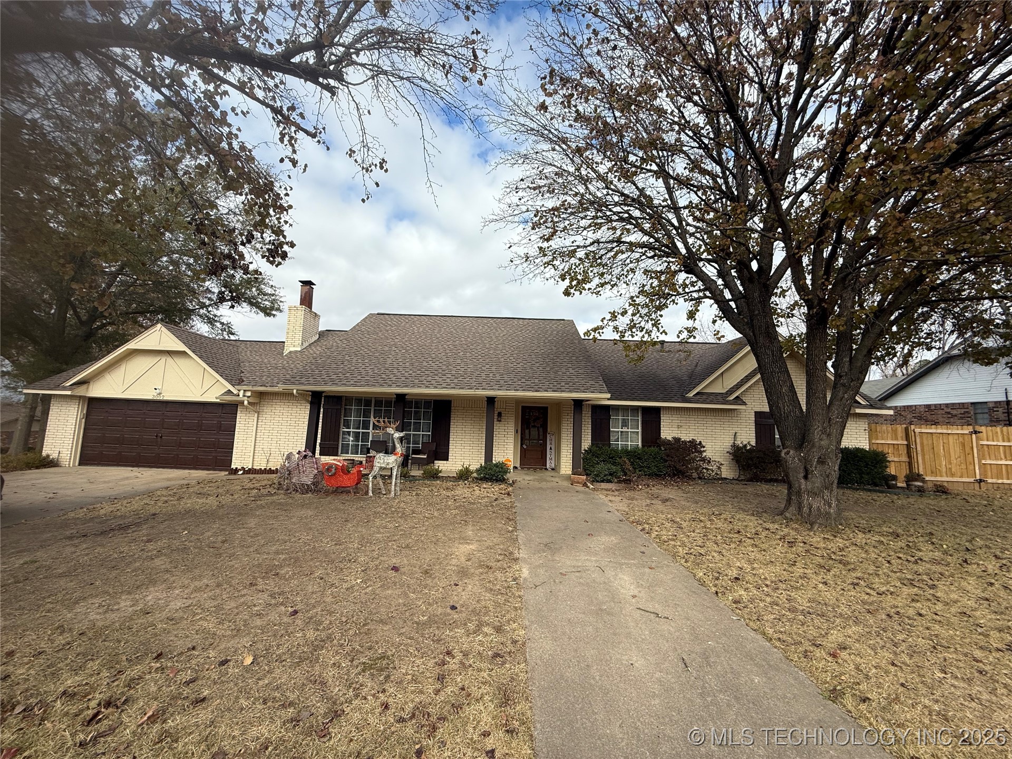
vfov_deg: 85.7
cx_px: 506
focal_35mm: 14
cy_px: 380
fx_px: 409
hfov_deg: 102.1
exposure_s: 1/1312
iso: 50
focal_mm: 2.22
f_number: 2.2
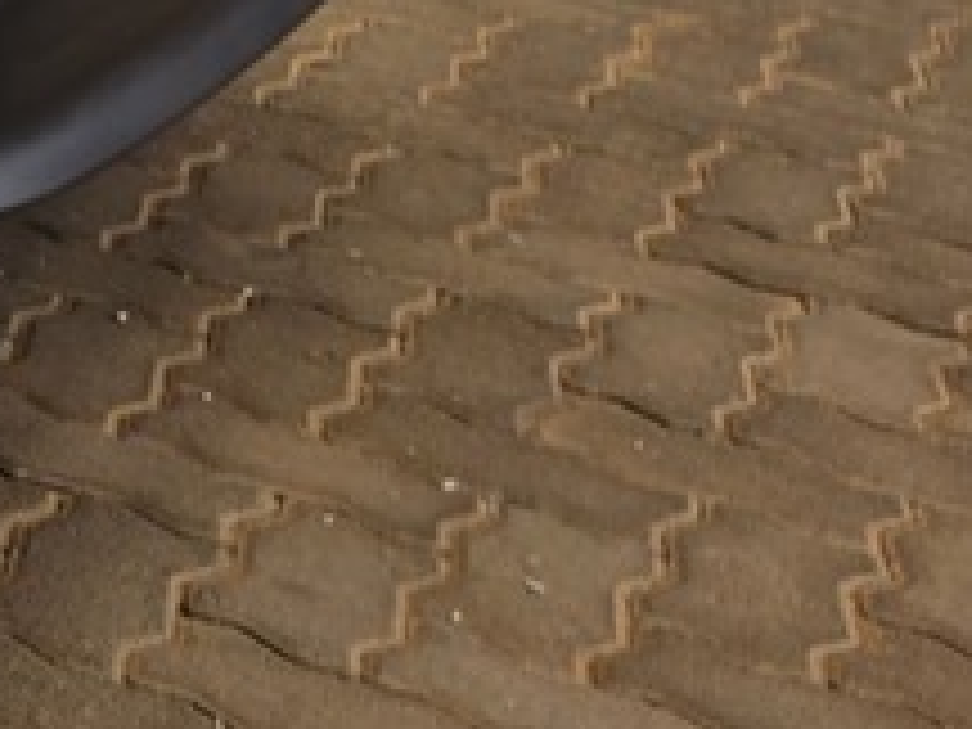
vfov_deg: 12.2
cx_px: -1328
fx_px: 3061
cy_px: -693
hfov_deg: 13.5
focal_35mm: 109
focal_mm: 6.25
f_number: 1.7
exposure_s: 1/359
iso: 25
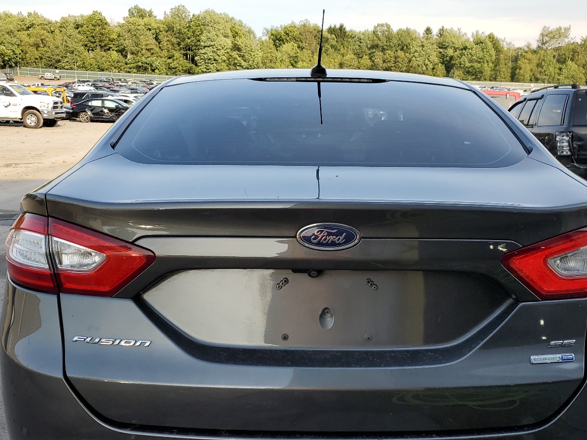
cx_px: 323
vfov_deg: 39.3
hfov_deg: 51.3
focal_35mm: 36
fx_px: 610
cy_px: 285
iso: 50
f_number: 1.5
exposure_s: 1/909
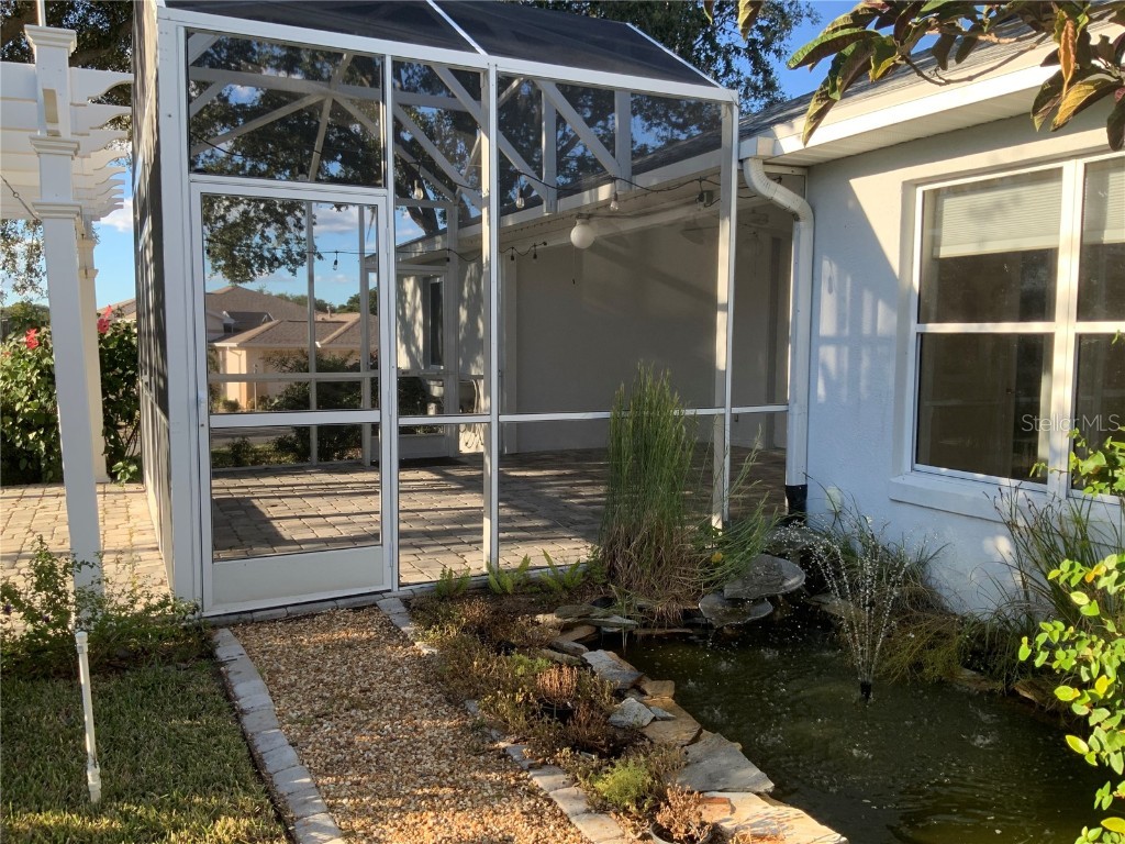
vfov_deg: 48.2
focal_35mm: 29
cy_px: 422
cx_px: 562
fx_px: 942
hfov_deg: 61.7
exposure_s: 1/422
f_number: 1.8
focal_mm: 3
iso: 16
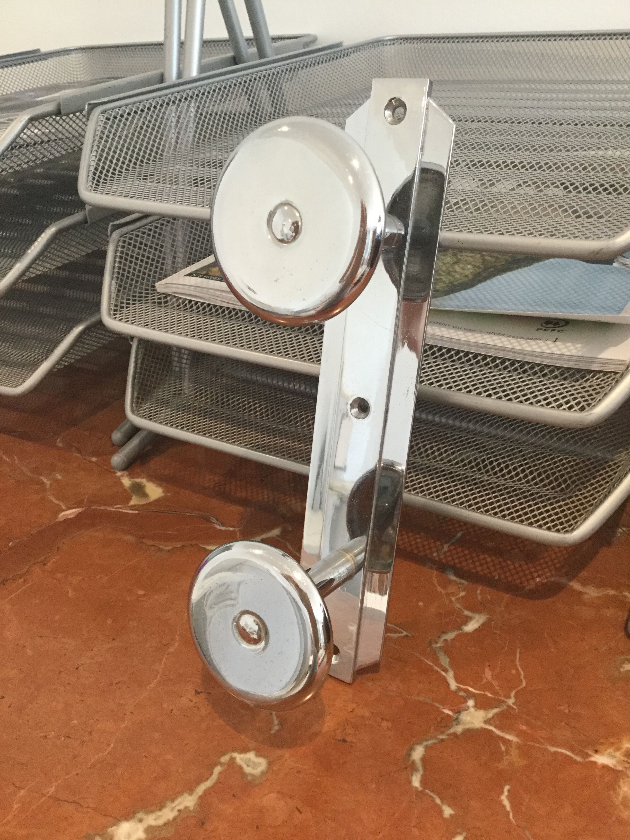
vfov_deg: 58.4
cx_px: 315
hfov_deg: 45.4
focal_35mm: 31
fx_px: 752
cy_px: 420
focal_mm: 3.3
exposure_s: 1/33
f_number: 2.4
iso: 160
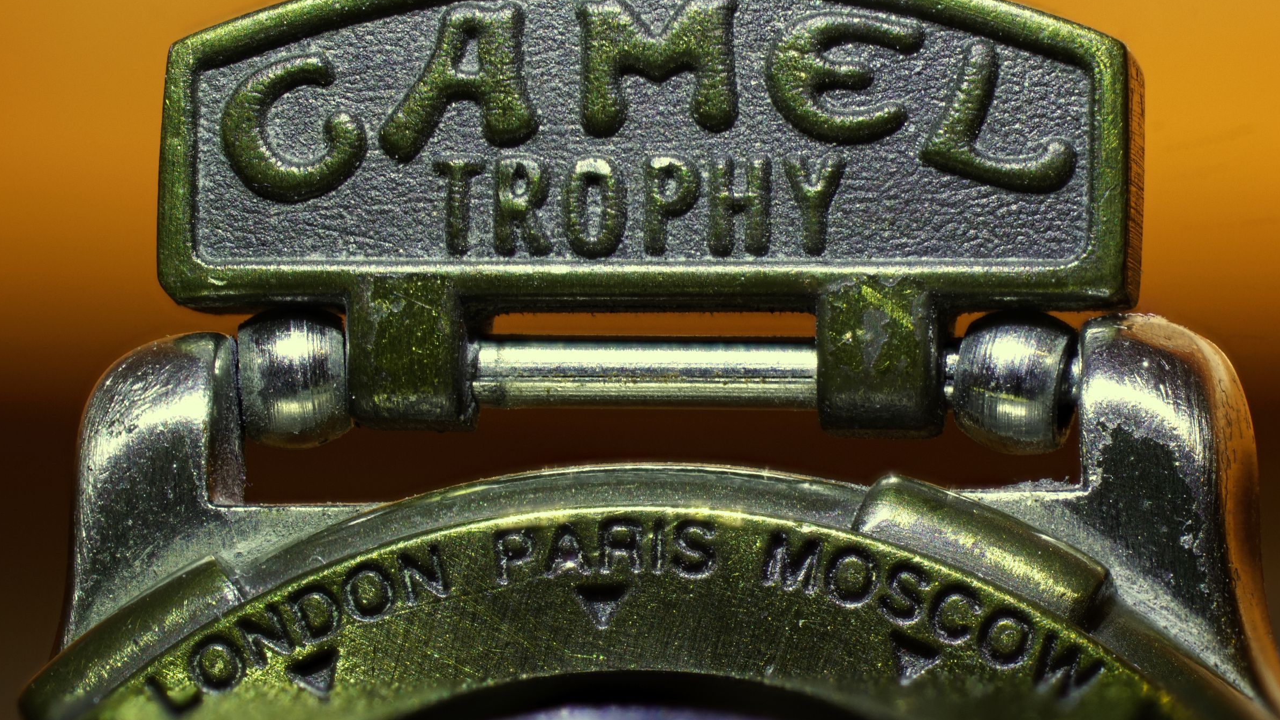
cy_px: 294
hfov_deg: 15.1
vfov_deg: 8.5
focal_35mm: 142
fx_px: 4819
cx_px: 639
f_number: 11
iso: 400
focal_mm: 90
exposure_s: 1/5
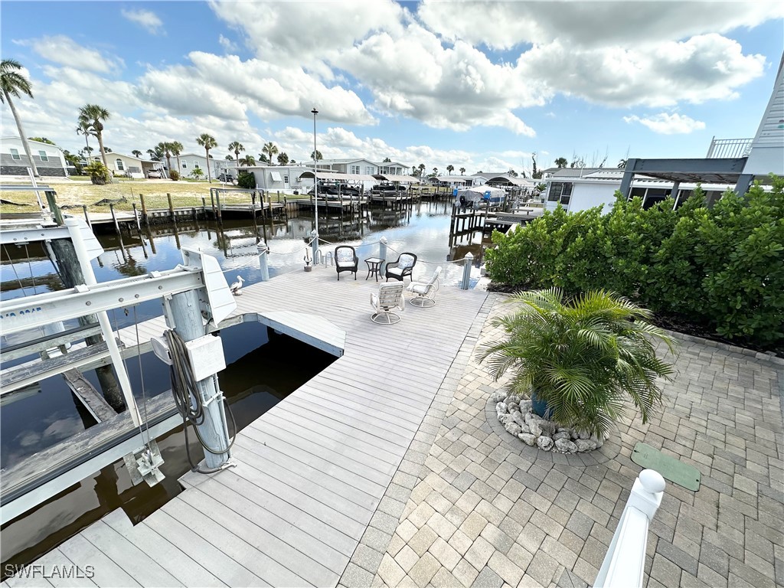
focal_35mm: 14
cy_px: 294
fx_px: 317
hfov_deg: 102.1
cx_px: 392
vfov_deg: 85.7
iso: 40
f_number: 2.2
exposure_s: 1/1366
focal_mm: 2.22
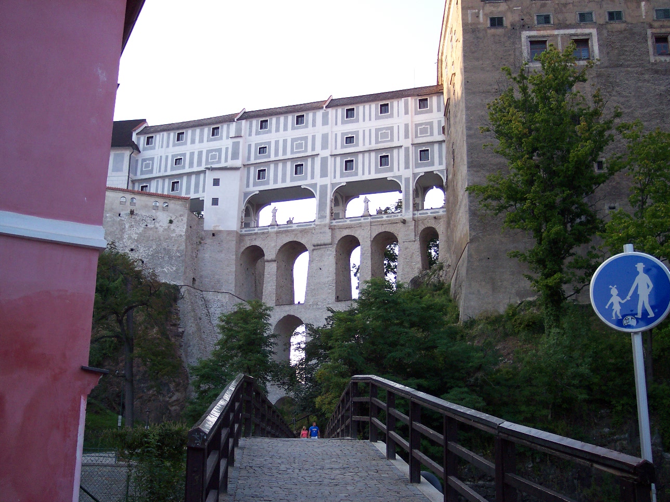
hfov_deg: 49.0
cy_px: 251
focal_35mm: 38
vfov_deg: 37.7
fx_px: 735
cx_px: 335
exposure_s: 1/250
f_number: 2.8
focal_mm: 8
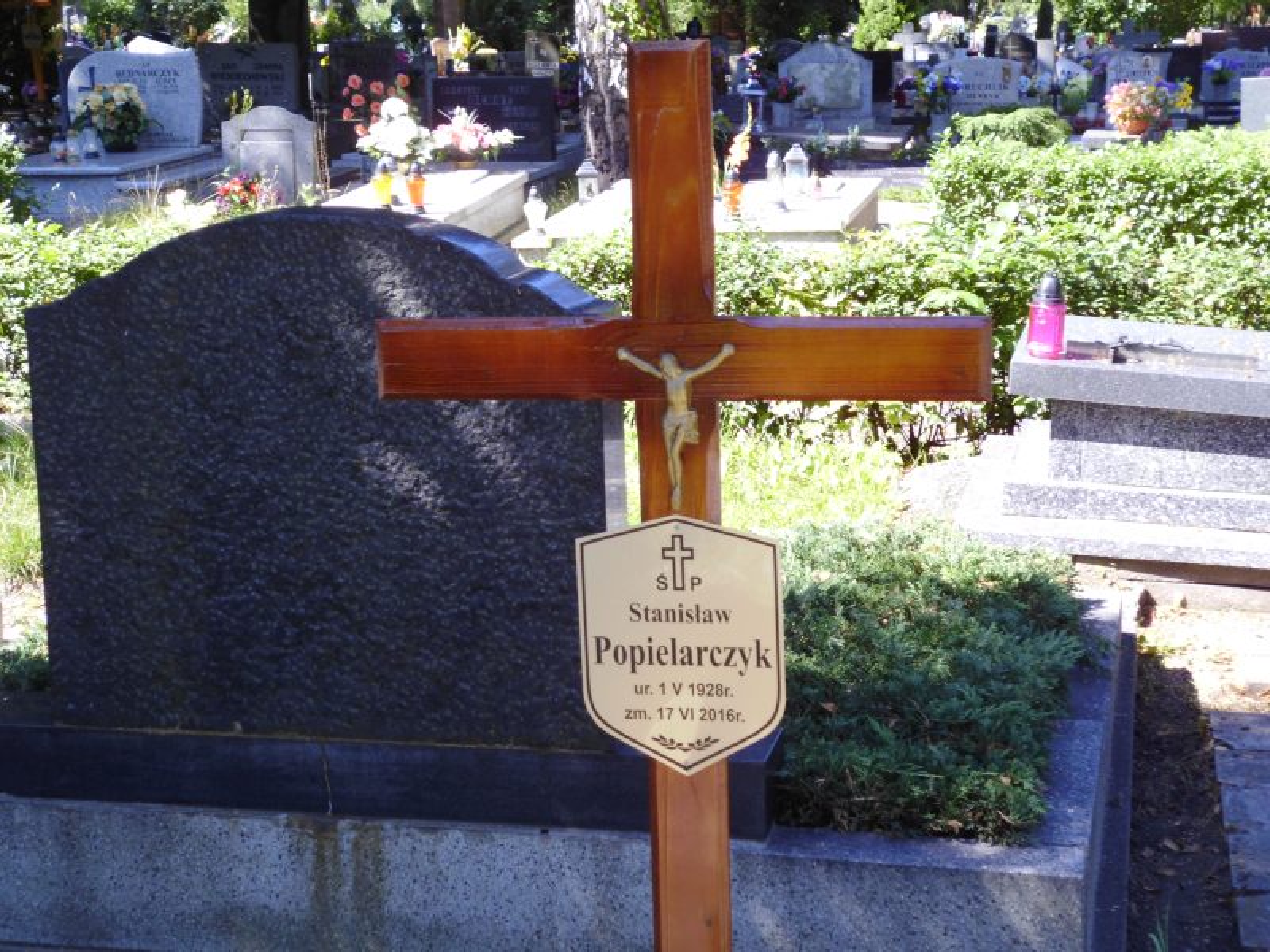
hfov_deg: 30.3
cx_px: 635
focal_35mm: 64
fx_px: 2348
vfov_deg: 22.9
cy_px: 476
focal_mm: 11.5
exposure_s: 1/60
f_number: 5.1
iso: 100
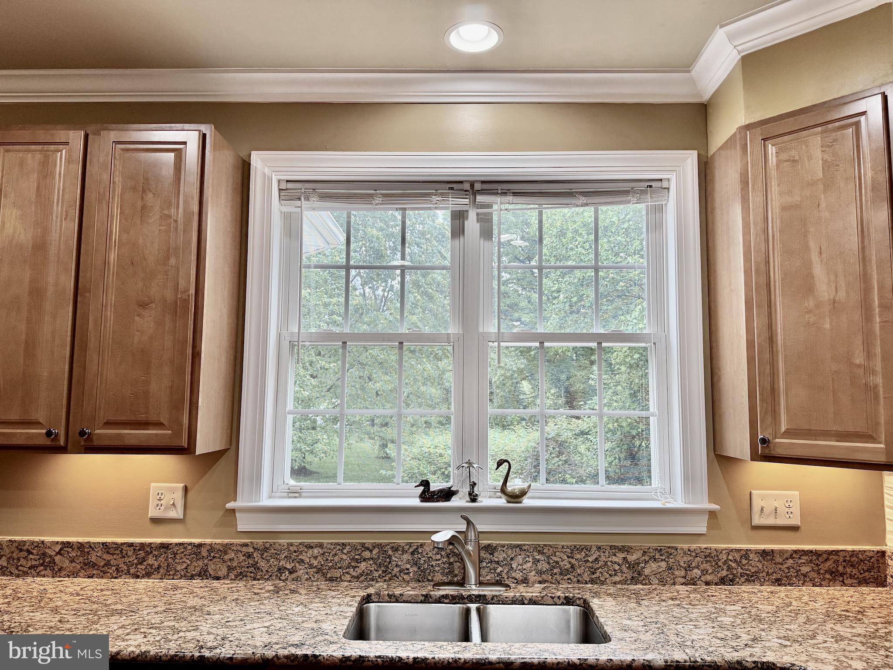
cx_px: 446
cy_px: 335
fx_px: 619
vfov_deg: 56.8
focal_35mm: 24
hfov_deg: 71.6
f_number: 1.78
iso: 100
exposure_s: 1/120
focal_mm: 6.76
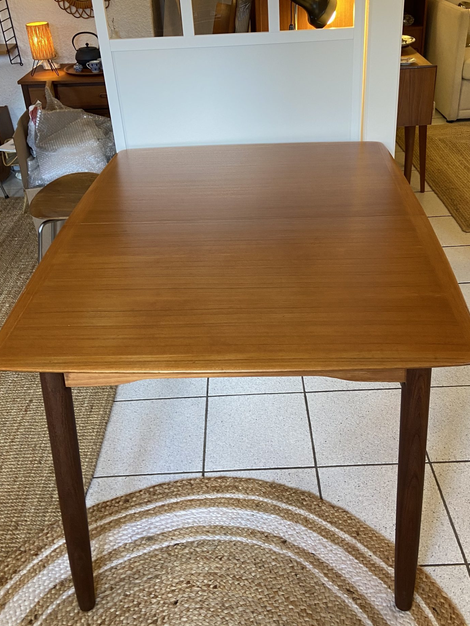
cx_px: 240
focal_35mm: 36
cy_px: 260
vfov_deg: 51.1
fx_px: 652
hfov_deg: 39.7
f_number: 1.8
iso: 100
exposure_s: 1/50
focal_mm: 4.25
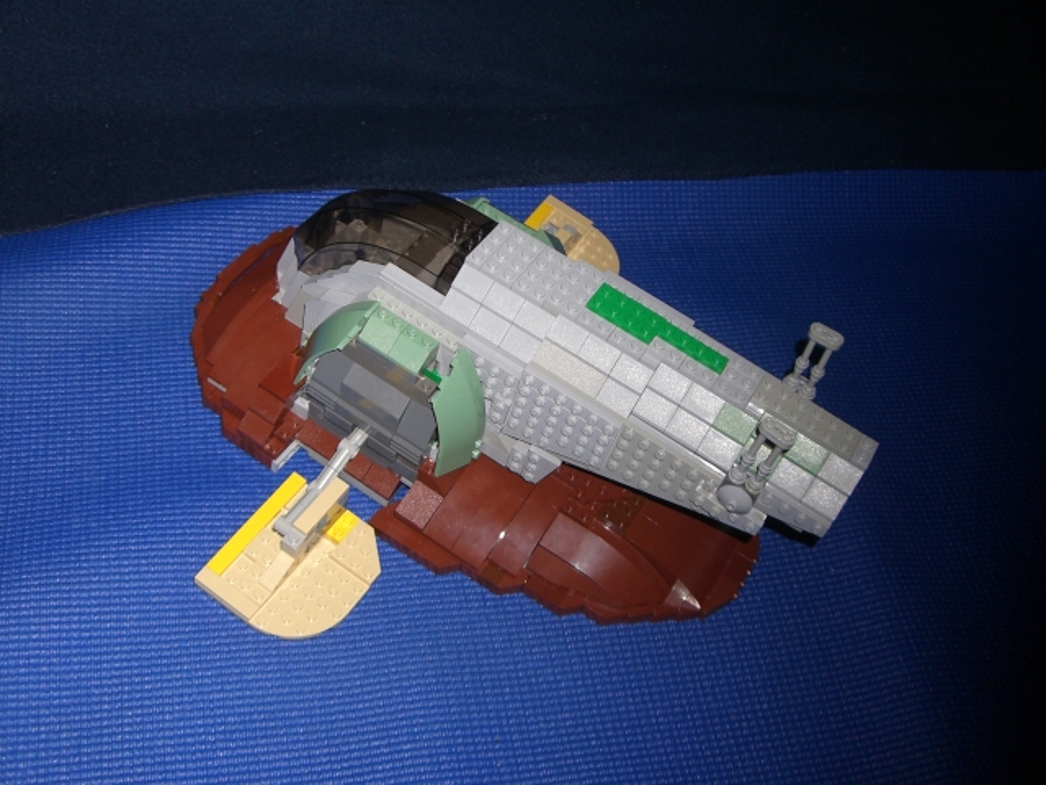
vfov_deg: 37.7
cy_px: 392
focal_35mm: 38
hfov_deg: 49.0
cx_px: 523
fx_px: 1148
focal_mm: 6.2
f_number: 2.7
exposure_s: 1/60
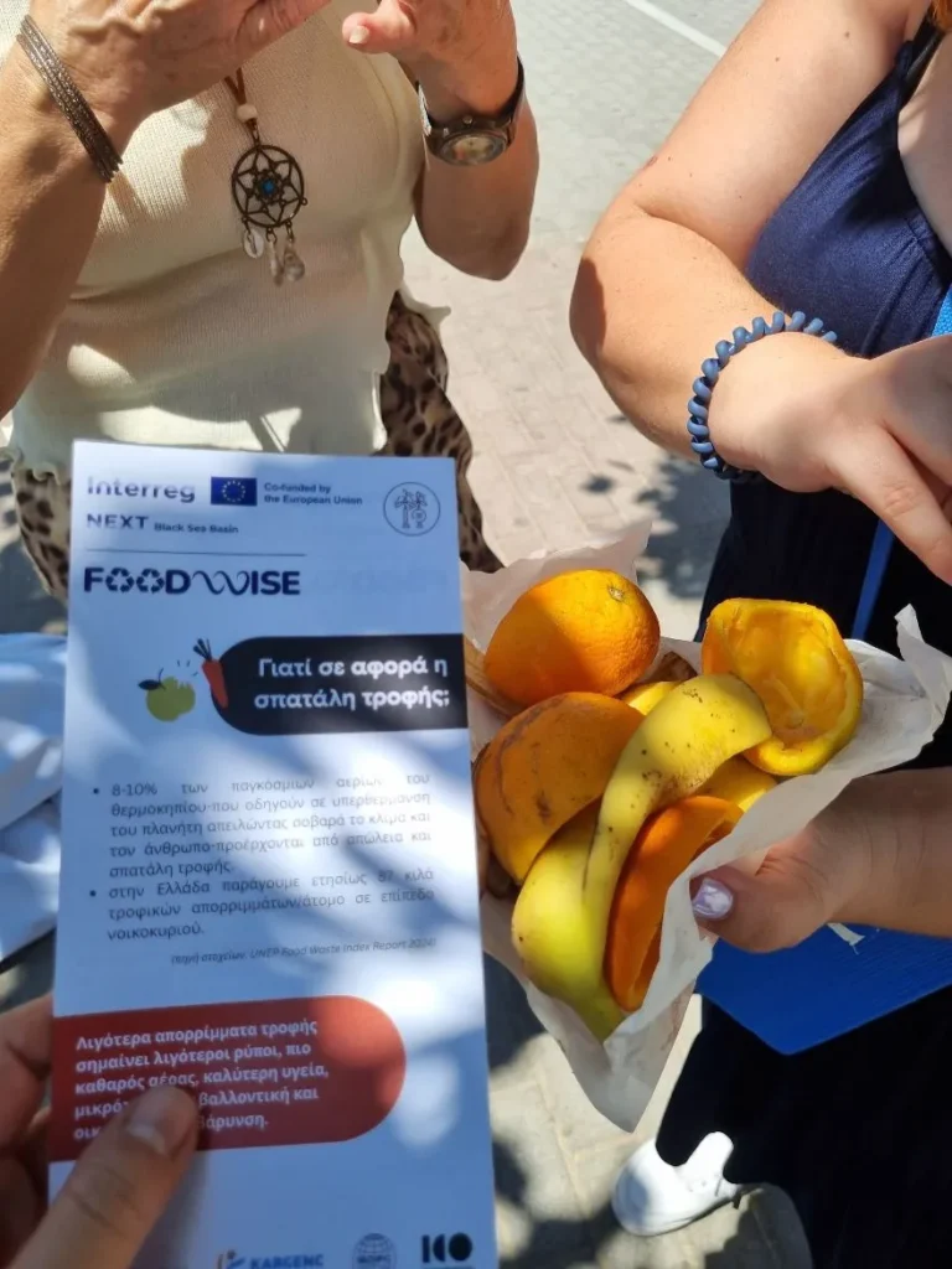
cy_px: 634
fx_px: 953
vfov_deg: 67.3
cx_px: 476
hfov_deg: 53.1
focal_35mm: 26
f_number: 1.8
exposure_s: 1/2216
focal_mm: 5.4
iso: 50
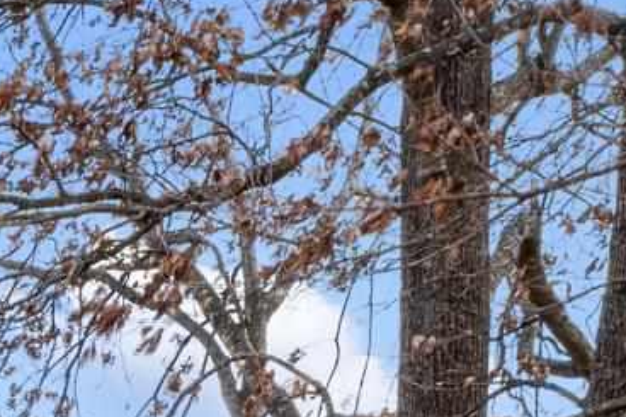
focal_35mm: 102
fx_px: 1773
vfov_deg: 11.5
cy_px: 944
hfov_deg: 18.5
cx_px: -214
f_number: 9
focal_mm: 10
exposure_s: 1/60
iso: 200
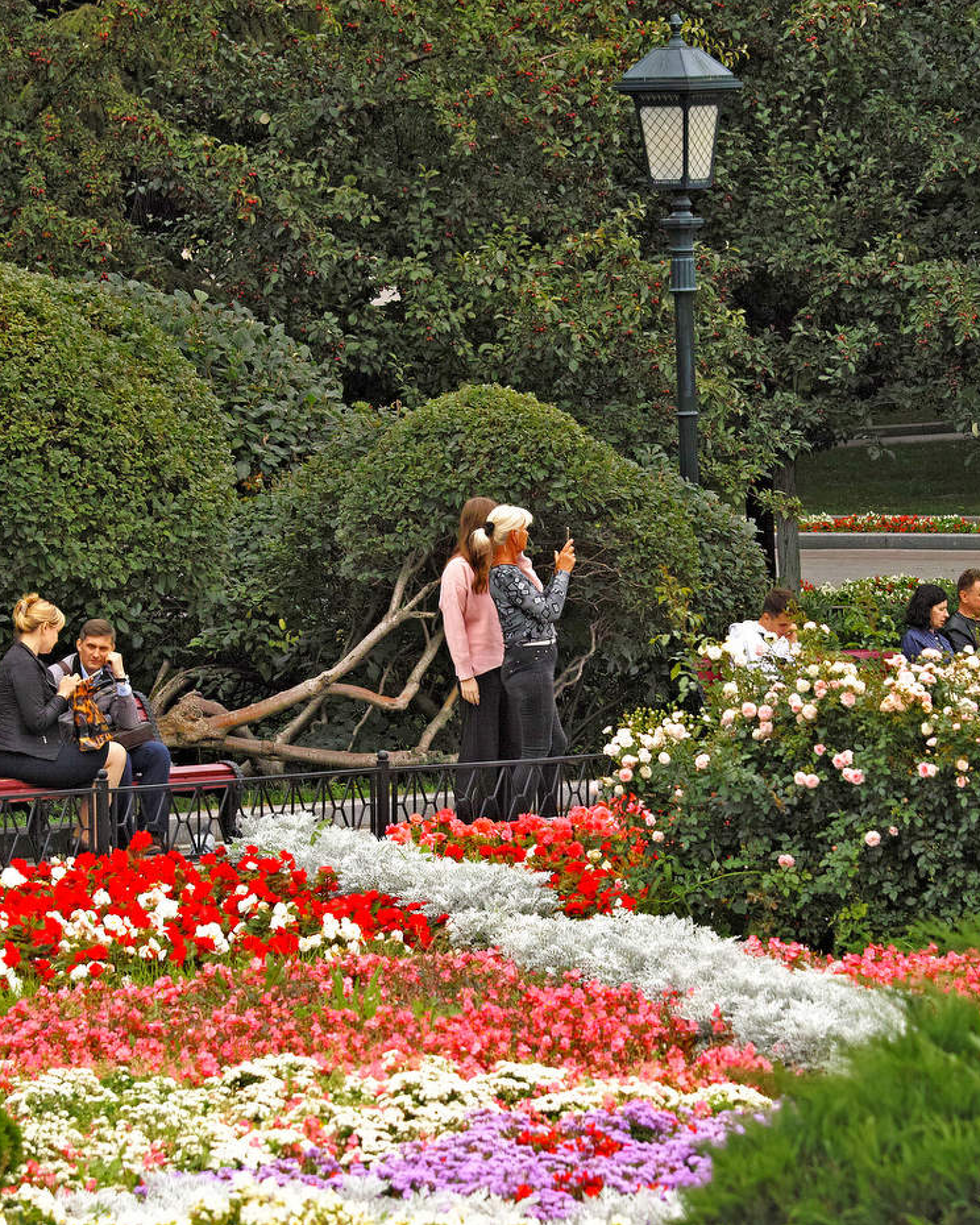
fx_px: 8447
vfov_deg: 8.3
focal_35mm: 233
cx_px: 548
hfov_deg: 6.6
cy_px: 612
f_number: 8
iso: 400
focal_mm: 110
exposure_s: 1/100
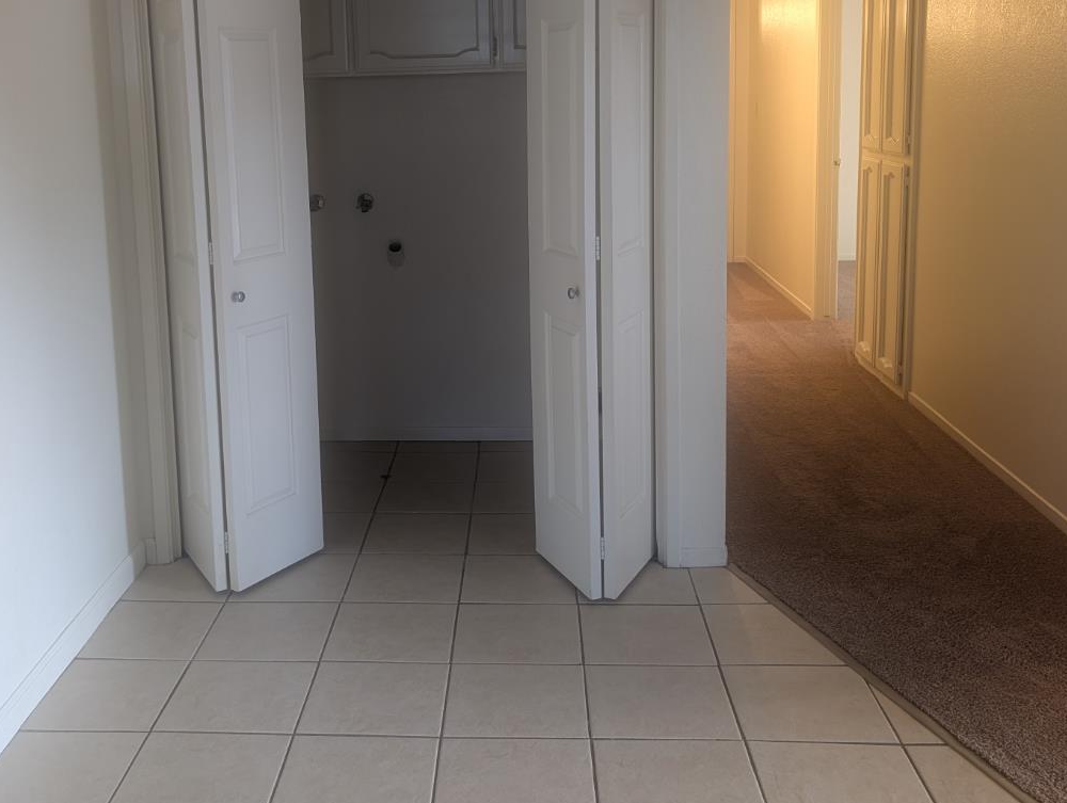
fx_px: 1111
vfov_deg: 39.2
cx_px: 419
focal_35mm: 36
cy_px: 261
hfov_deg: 50.9
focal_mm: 6.9
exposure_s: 1/24
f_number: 1.68
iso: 65
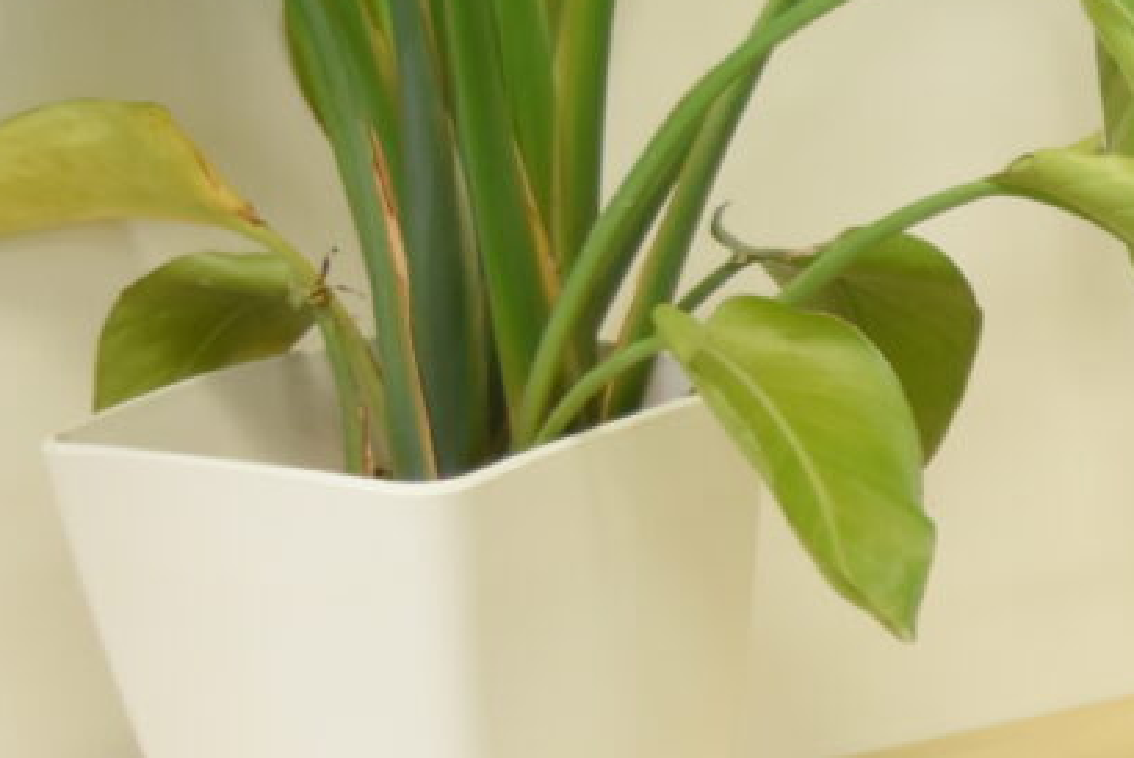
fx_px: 4602
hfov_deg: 13.0
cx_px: 1920
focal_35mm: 146
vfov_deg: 9.4
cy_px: 761
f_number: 4
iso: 800
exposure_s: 1/60
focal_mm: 26
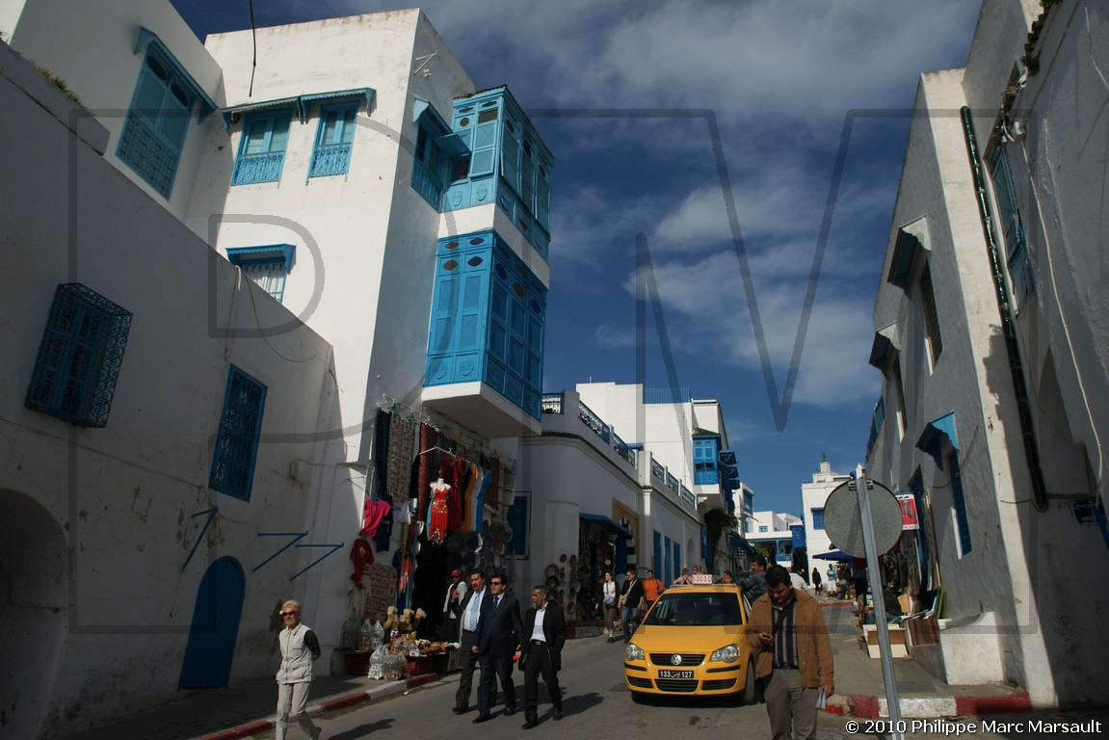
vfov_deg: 53.2
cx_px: 554
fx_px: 739
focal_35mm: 24
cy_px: 370
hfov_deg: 73.7
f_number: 9
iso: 100
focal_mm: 24
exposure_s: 1/640
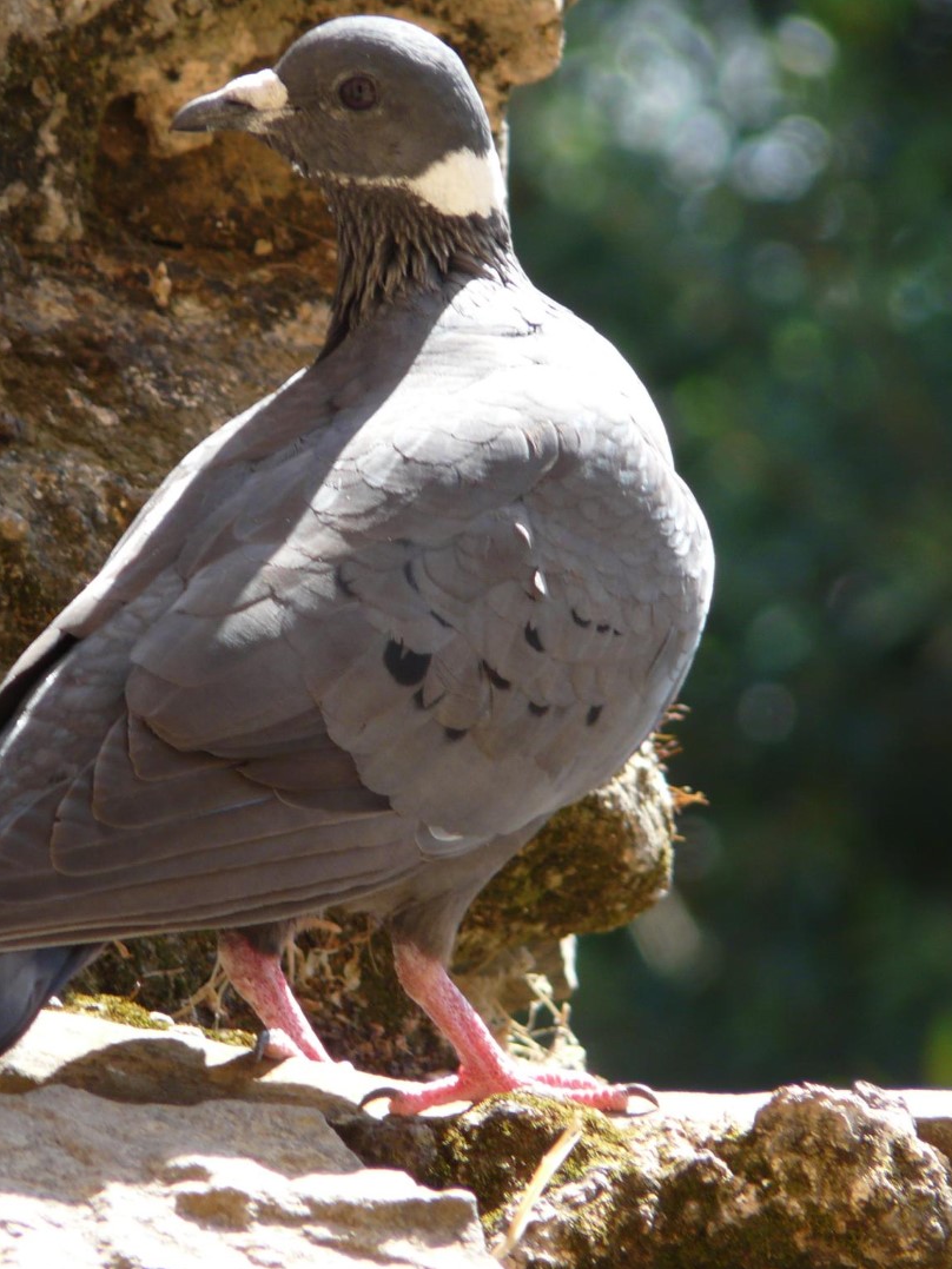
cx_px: 338
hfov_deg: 2.2
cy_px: 635
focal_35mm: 674
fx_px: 24710
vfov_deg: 2.9
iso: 100
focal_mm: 82.8
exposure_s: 1/125
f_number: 4.2
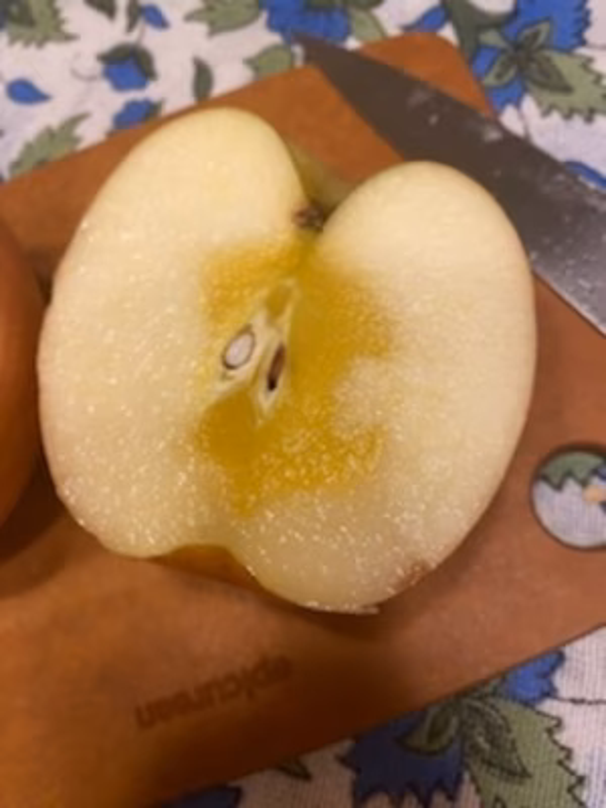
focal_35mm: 26
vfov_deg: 67.3
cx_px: 303
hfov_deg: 53.1
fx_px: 607
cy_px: 404
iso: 80
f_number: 1.8
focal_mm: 4.25
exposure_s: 1/50
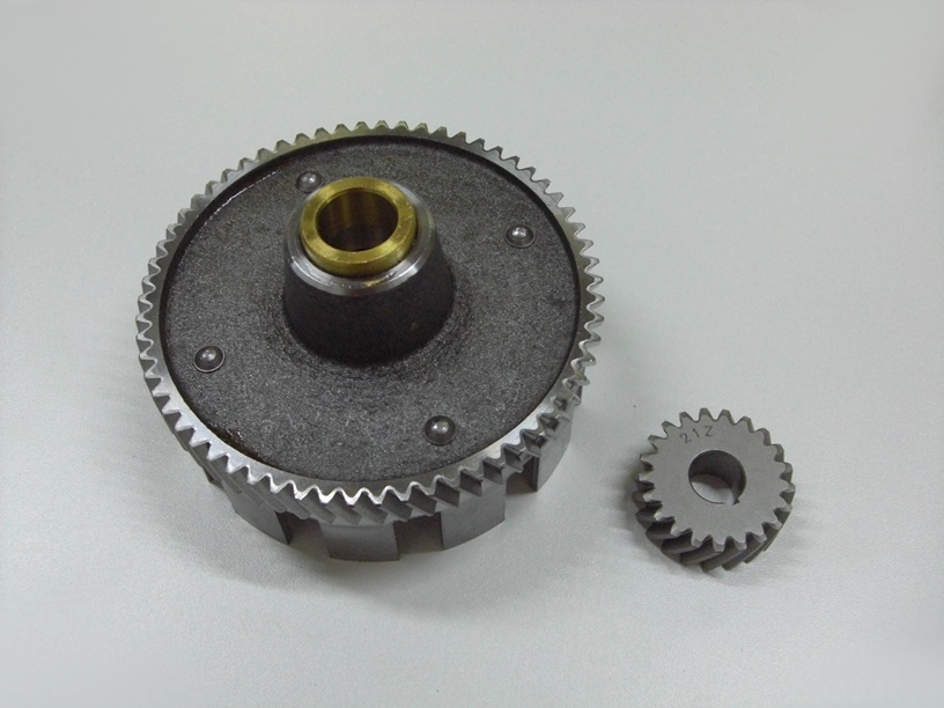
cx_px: 472
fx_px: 1036
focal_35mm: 38
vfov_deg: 37.7
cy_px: 354
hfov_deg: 49.0
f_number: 2.7
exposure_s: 1/100
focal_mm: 6.2
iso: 400
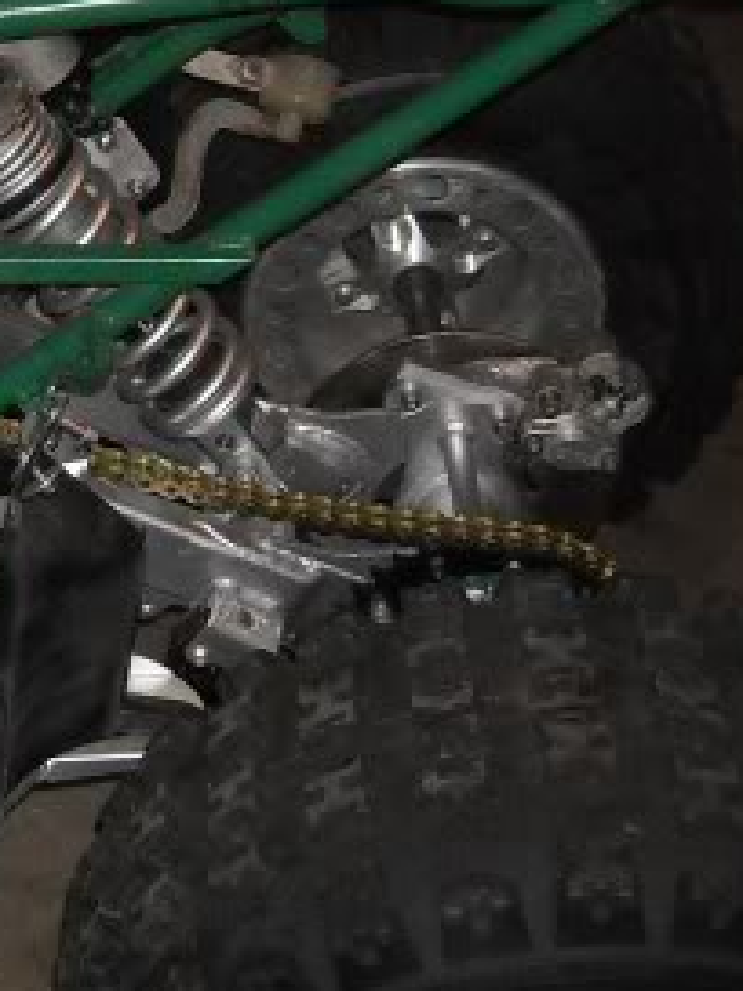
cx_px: -492
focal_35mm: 103
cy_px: 361
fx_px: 2948
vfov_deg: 19.0
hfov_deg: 13.3
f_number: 2.8
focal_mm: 5.7
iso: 200
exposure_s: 1/60
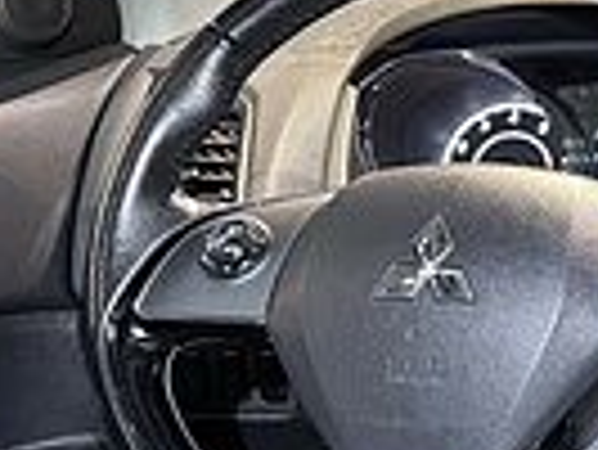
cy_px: 209
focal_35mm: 99
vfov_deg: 15.0
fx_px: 1712
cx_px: 1174
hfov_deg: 15.8
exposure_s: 1/42
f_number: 1.78
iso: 500
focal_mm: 6.76
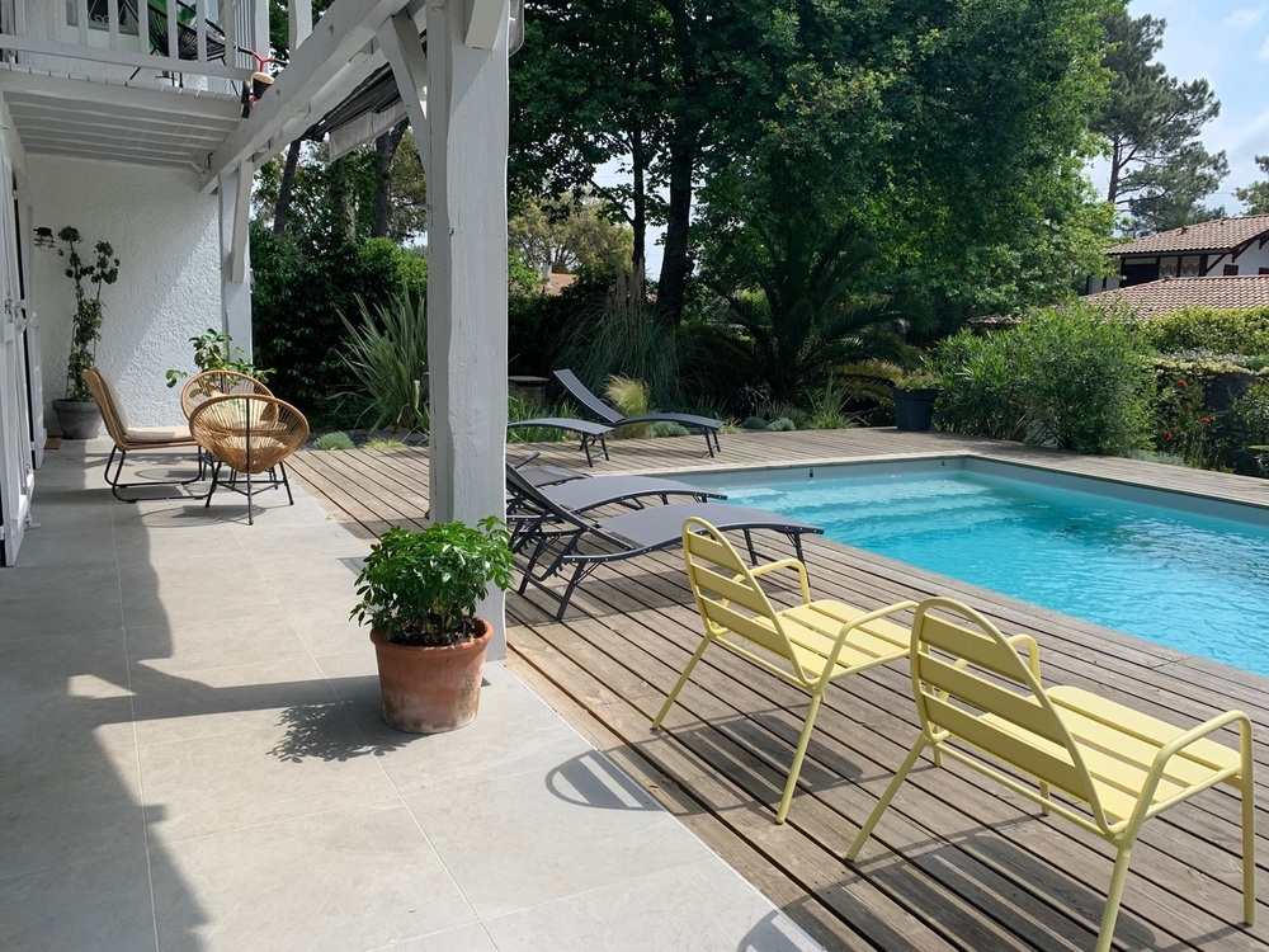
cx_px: 634
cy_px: 476
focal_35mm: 26
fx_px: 953
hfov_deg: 67.3
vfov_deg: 53.1
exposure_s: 1/1205
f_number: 1.8
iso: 25
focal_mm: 4.25
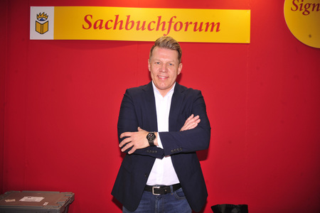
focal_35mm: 34
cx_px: 160
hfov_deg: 55.8
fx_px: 302
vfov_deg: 38.9
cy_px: 106
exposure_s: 1/60
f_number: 6.3
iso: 400
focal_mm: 34
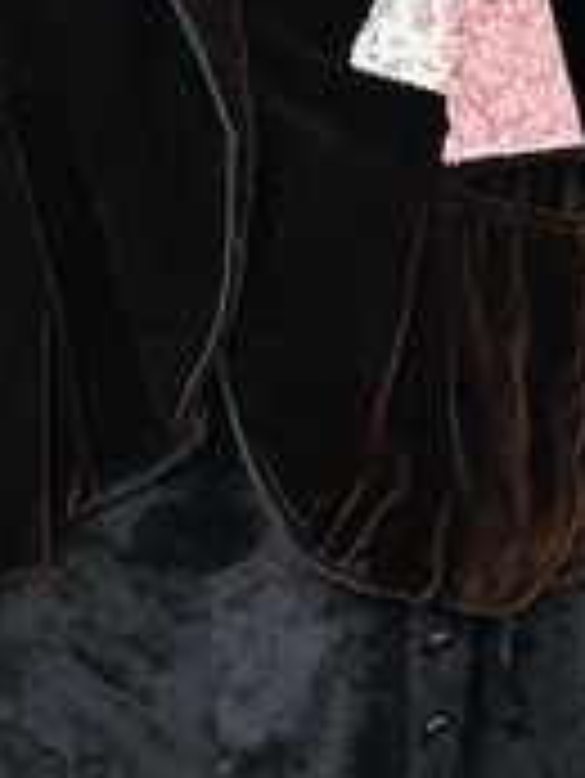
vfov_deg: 29.0
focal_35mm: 60
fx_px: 1350
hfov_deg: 24.3
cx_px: 202
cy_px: -85
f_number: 1.6
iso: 32
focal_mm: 5.96
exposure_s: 1/122
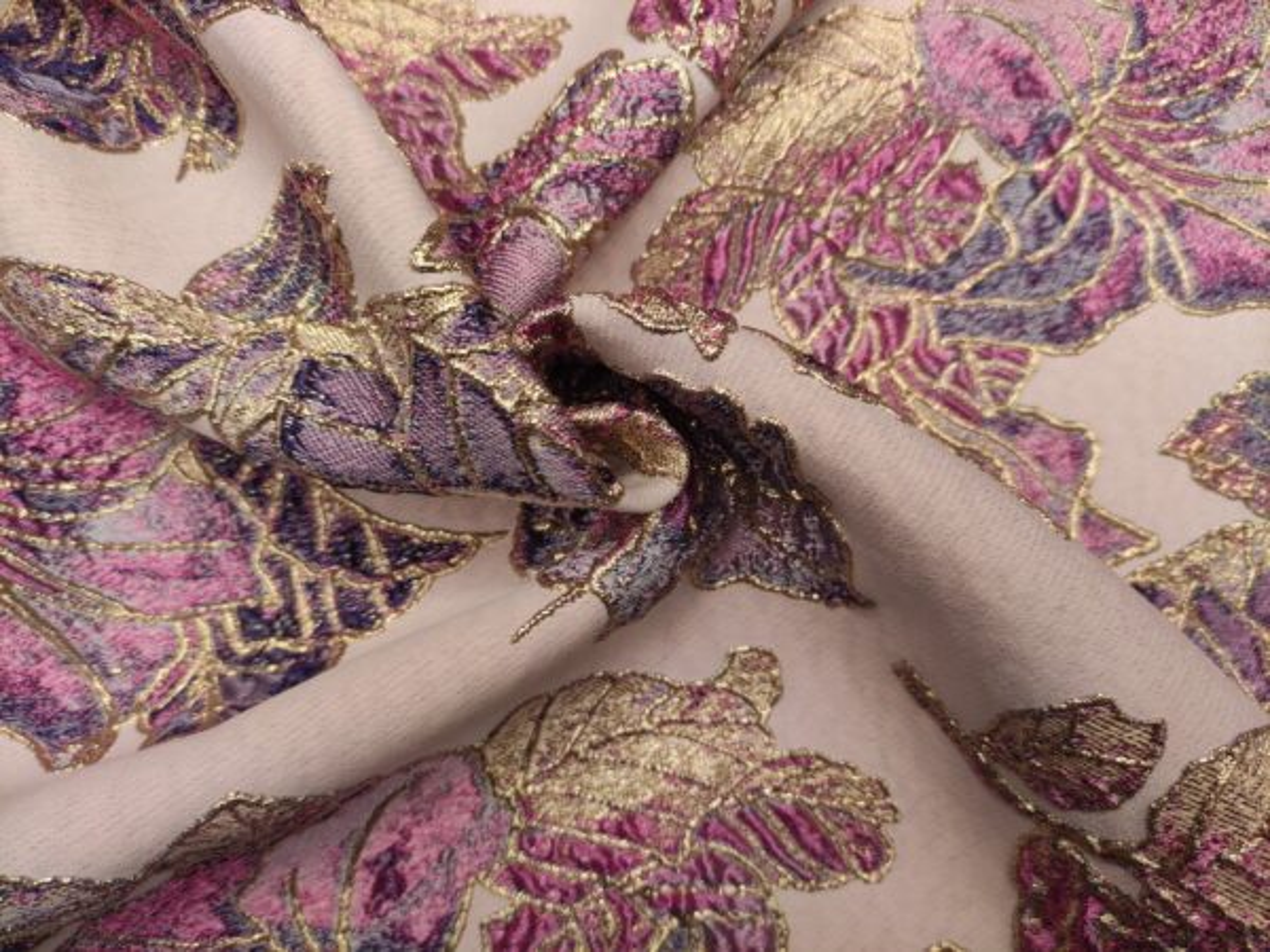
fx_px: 917
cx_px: 635
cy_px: 476
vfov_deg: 54.9
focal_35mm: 25
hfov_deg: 69.4
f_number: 1.89
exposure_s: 1/125
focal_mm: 5.43
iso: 200
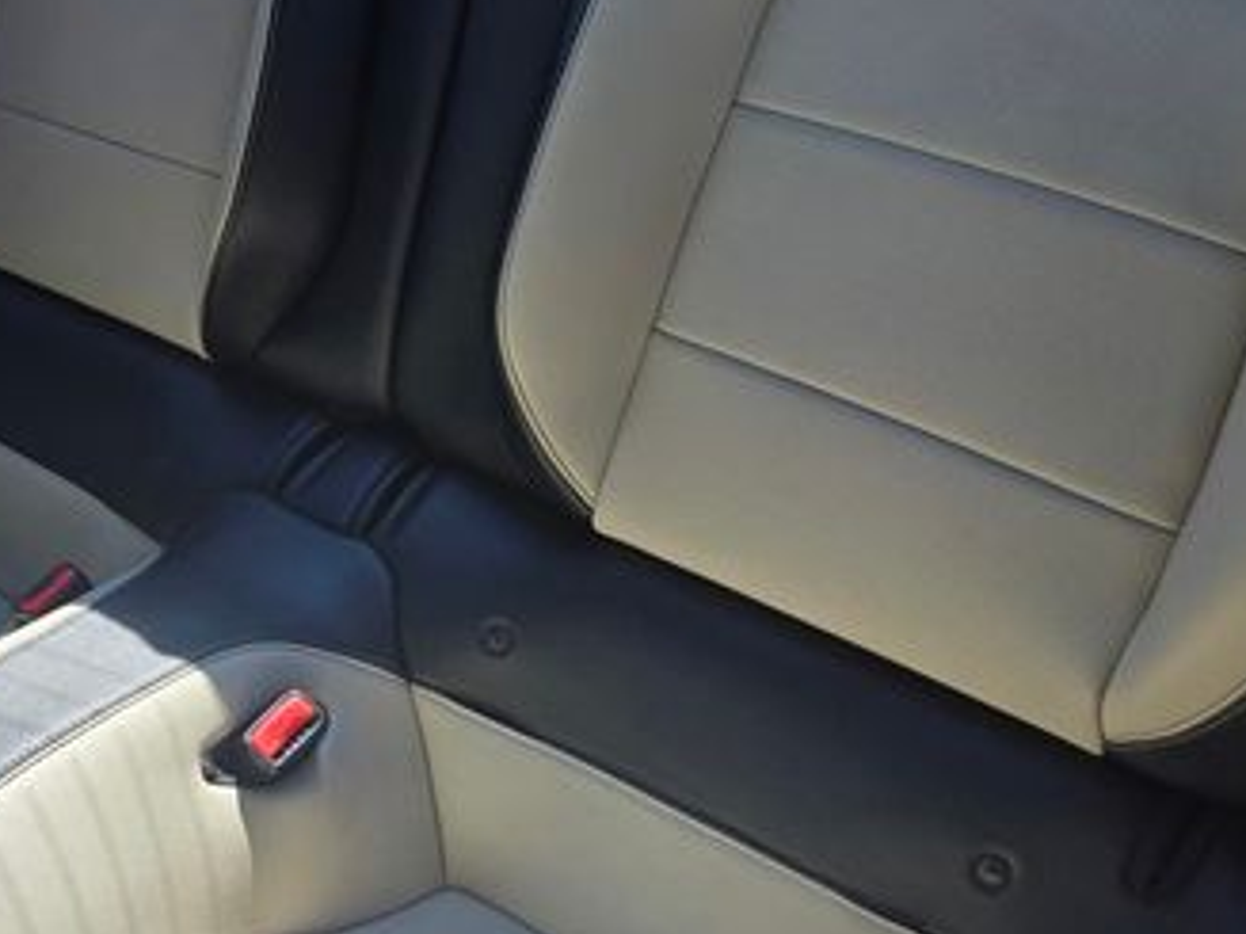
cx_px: 312
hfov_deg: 40.9
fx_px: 1619
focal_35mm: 45
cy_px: 518
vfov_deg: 32.1
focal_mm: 5.4
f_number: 1.8
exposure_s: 1/197
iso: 25
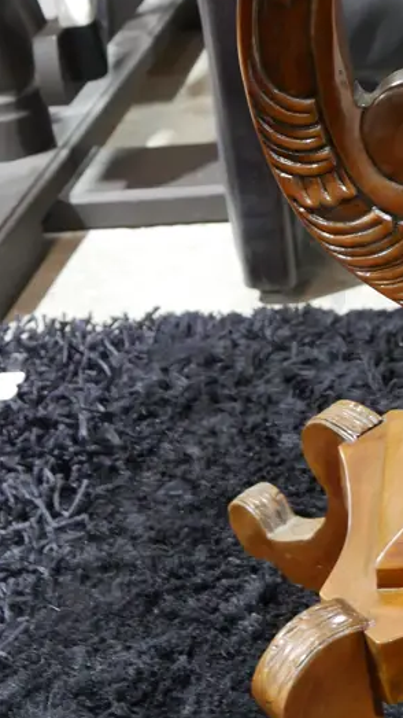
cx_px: 475
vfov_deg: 31.4
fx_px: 1216
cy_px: 78
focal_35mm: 64
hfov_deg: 17.9
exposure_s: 1/60
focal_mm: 15
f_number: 3.6
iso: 2000
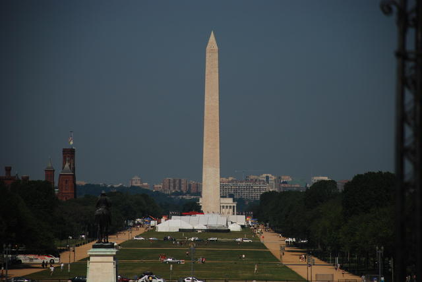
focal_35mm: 202
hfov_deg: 10.2
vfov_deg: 6.8
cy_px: 141
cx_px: 211
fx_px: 2376
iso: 200
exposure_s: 1/2500
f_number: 5.6
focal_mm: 135
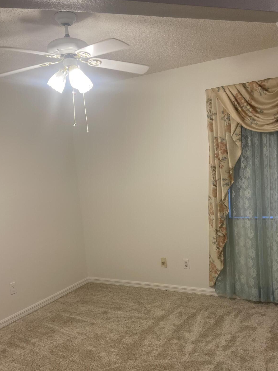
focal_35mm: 32
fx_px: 343
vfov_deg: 56.5
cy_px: 218
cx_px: 149
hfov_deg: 44.1
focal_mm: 5.1
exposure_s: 1/60
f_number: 1.6
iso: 80
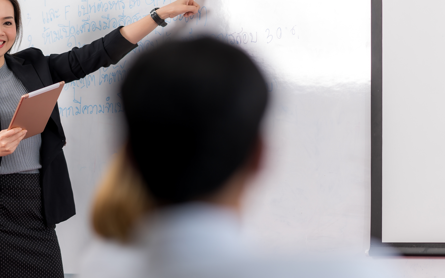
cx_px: 186
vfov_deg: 7.6
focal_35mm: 173
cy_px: 176
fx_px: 2098
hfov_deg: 12.1
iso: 100
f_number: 1.8
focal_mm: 105
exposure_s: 1/250
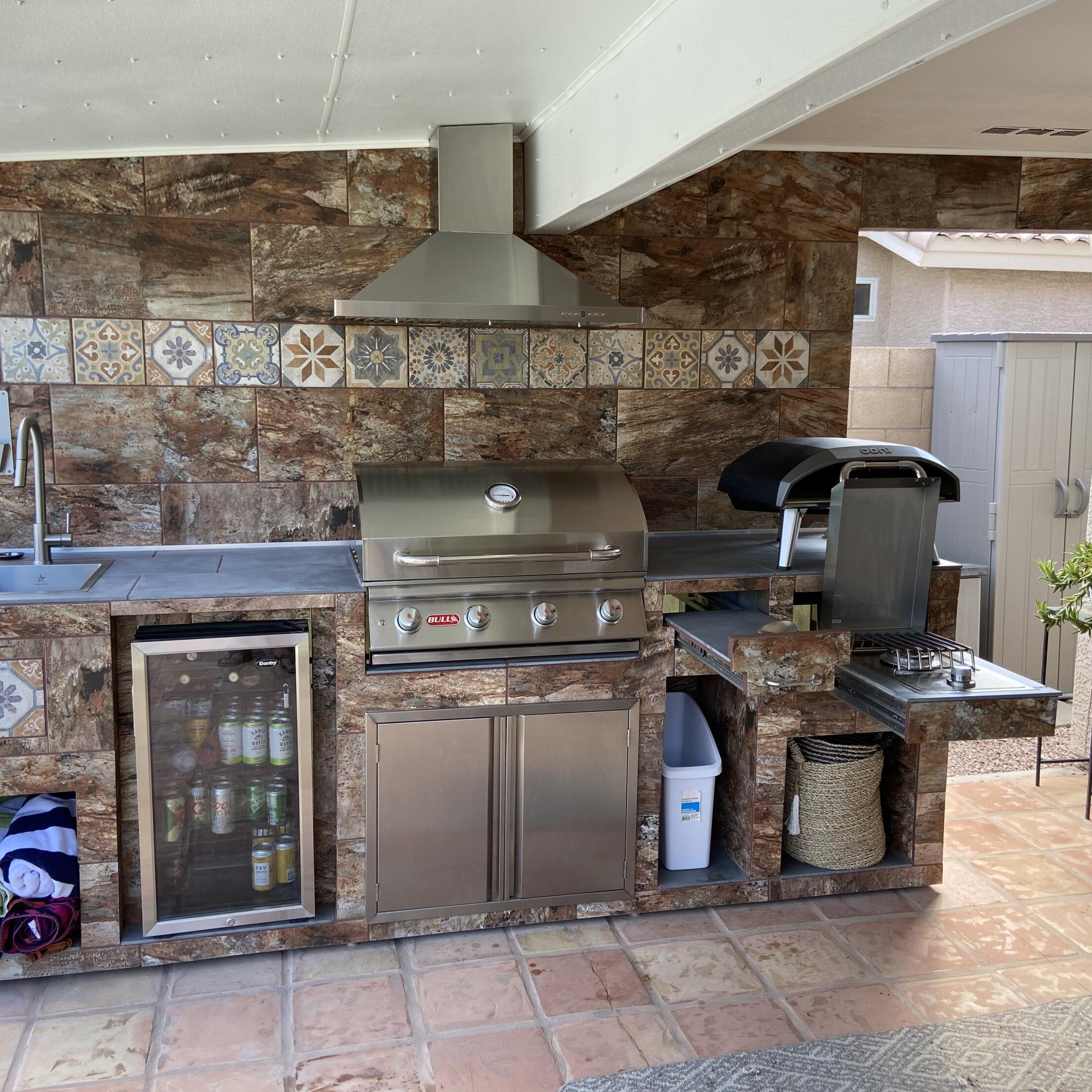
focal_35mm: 31
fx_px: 1106
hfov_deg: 52.5
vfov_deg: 52.5
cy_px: 545
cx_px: 526
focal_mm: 4.25
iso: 32
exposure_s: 1/149
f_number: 1.8
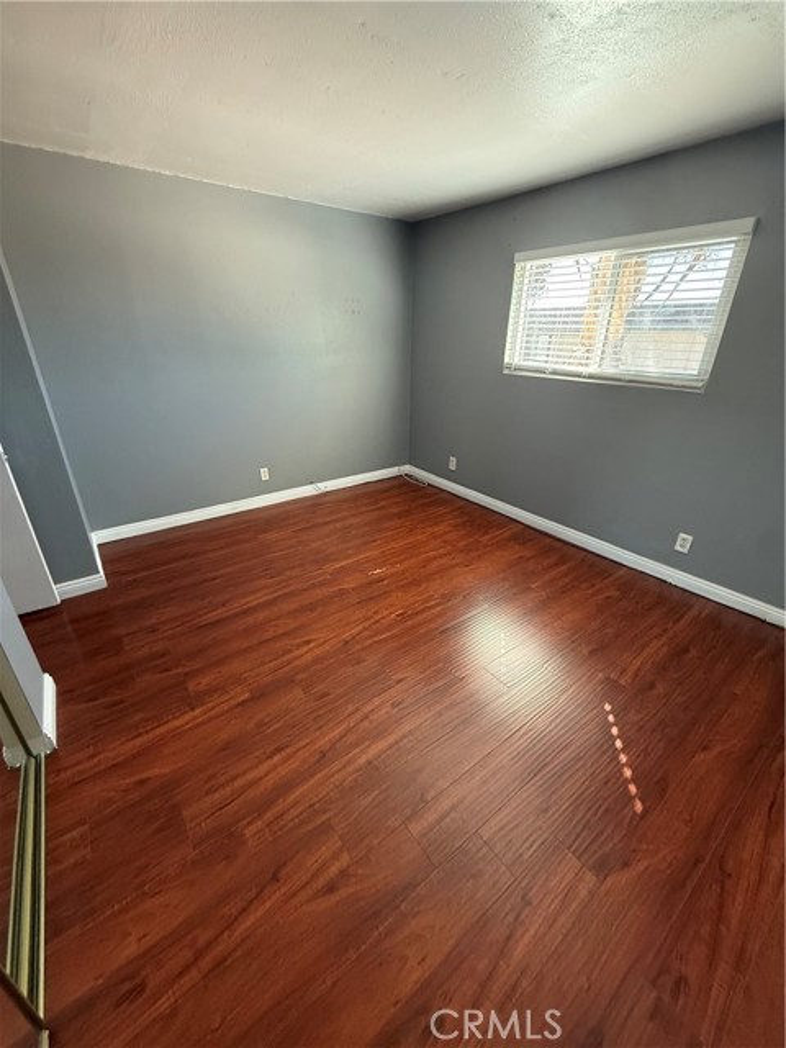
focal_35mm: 14
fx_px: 424
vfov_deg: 102.1
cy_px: 524
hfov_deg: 85.7
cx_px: 393
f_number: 2.2
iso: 500
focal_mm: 2.22
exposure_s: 1/120
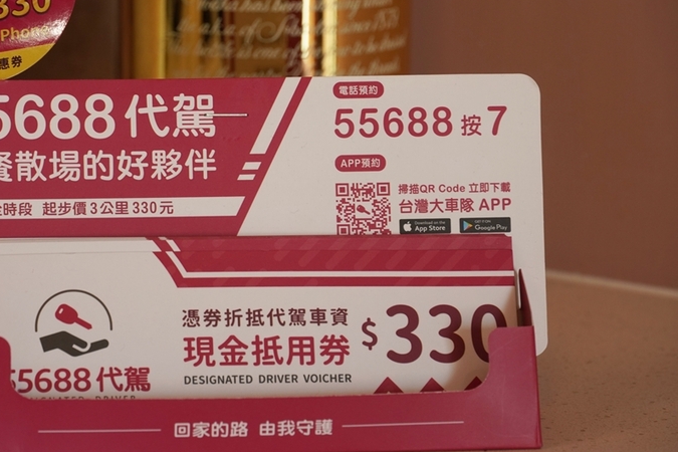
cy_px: 217
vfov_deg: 8.8
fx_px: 2950
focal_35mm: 157
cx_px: 259
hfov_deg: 13.1
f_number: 5.6
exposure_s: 1/30
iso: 400
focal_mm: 83
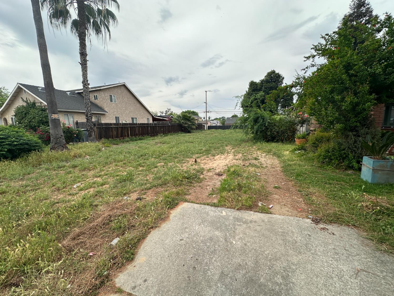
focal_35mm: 14
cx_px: 197
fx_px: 159
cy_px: 148
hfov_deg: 102.1
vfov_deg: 85.7
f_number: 2.2
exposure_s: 1/739
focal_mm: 2.22
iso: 40
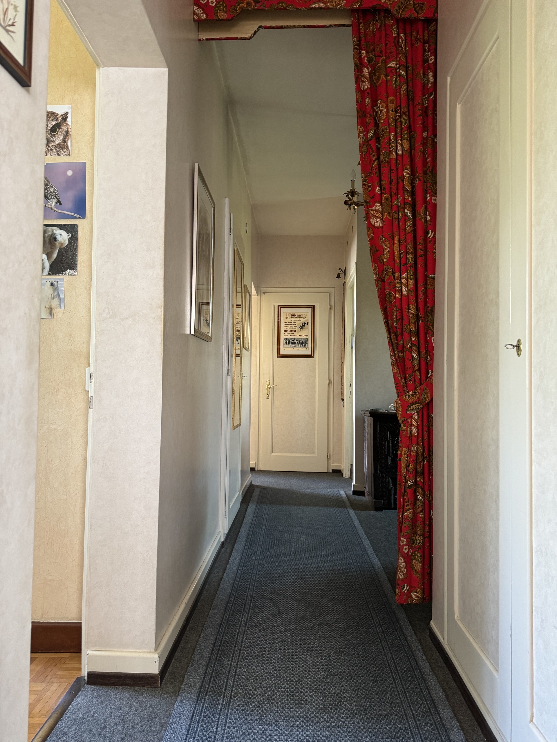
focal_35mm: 24
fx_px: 515
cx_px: 278
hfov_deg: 56.8
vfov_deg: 71.6
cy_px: 371
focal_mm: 6.76
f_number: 1.78
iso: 400
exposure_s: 1/60
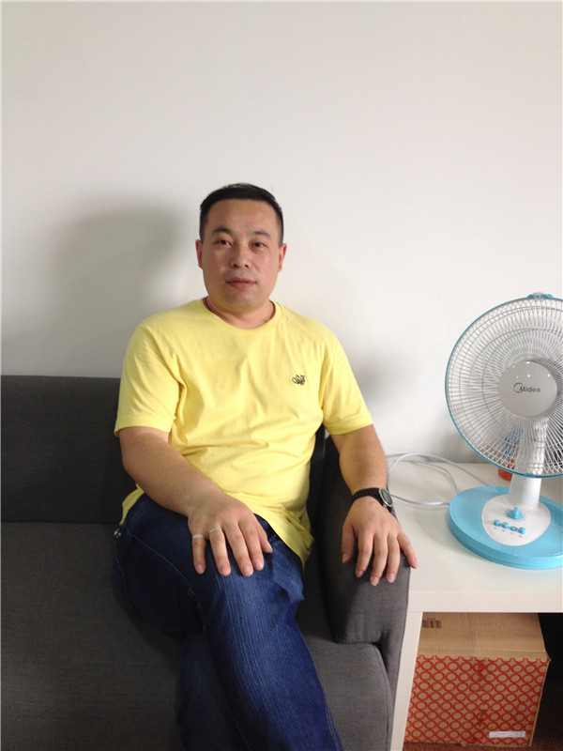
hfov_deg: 40.7
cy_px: 376
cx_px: 282
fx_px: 759
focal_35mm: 35
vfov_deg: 52.6
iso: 50
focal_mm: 4.28
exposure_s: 1/30
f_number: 2.4
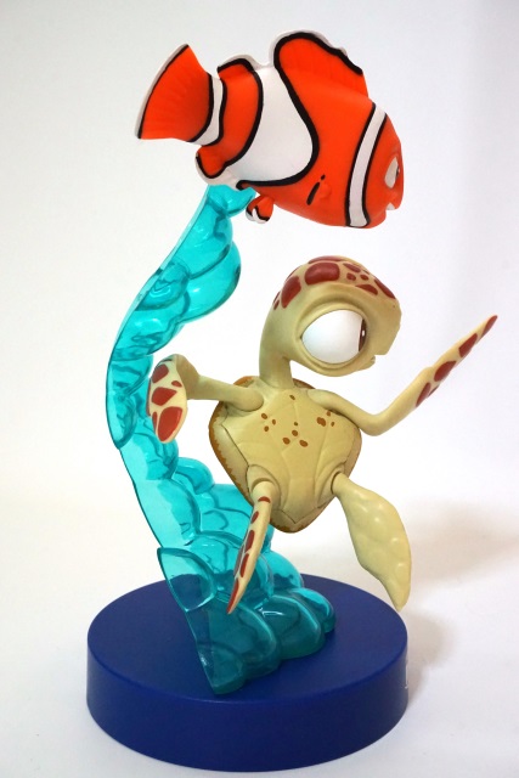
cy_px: 389
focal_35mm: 45
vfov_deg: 43.6
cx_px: 260
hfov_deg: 29.9
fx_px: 973
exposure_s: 1/60
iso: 3200
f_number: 11
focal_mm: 30
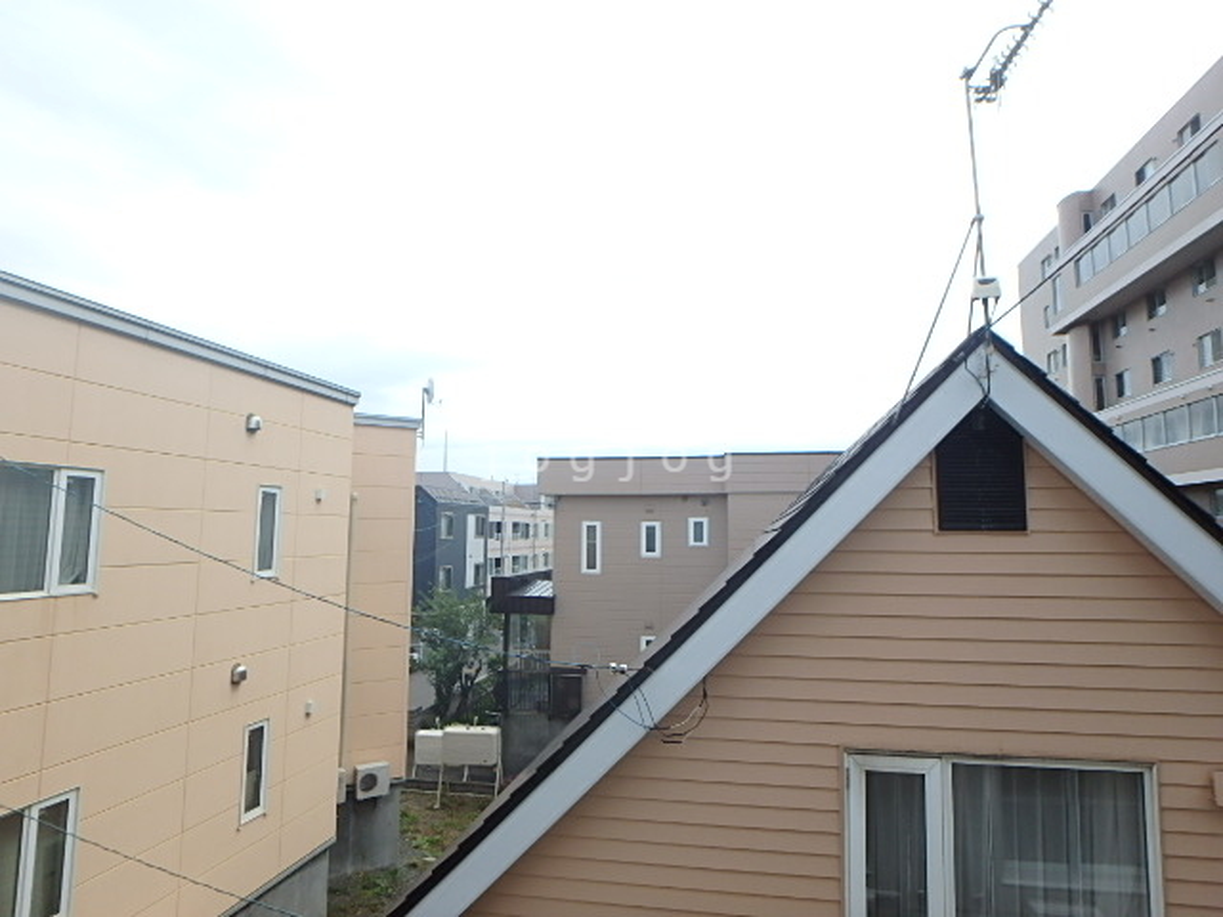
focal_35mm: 21
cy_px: 458
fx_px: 742
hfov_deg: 79.0
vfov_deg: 63.4
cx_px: 612
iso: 125
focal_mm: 3.7
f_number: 3.5
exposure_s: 1/500
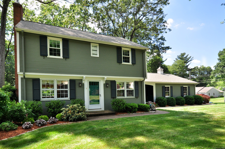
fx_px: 122
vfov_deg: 63.1
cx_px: 112
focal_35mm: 20
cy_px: 74
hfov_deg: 85.5
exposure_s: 1/200
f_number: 8
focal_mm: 13
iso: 400
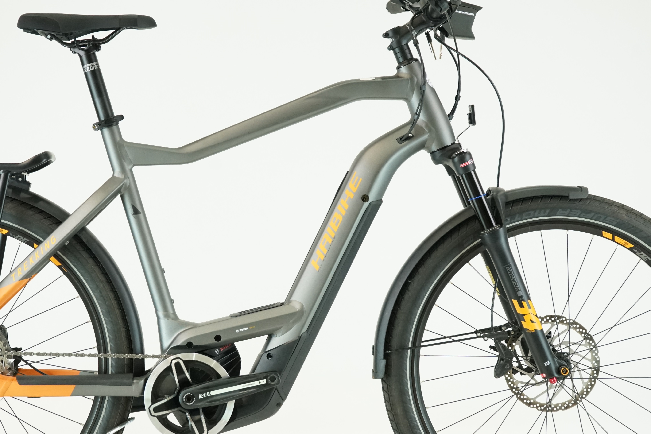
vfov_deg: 16.8
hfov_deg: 25.0
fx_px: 1465
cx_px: 257
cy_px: 245
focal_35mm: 81
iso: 2500
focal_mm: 55
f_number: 6.3
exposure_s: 1/200
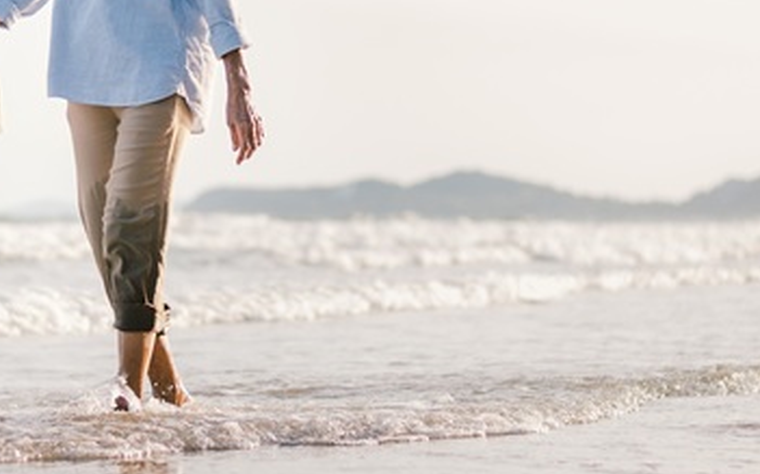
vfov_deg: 9.0
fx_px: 3002
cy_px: 105
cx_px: 251
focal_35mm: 145
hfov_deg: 14.4
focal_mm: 50
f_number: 2
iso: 100
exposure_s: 1/1250
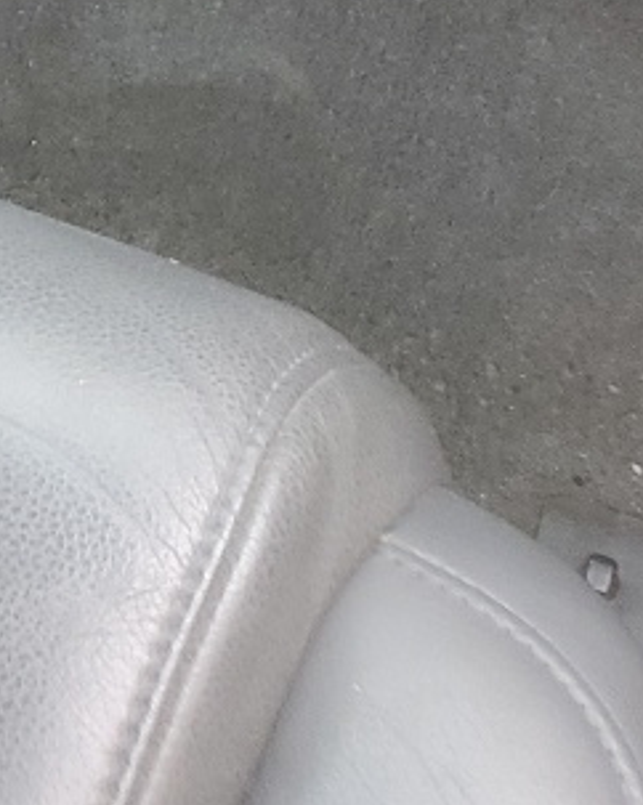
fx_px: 3191
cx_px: -1121
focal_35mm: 134
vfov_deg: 13.2
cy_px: -571
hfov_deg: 9.6
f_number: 1.5
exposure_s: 1/120
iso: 56
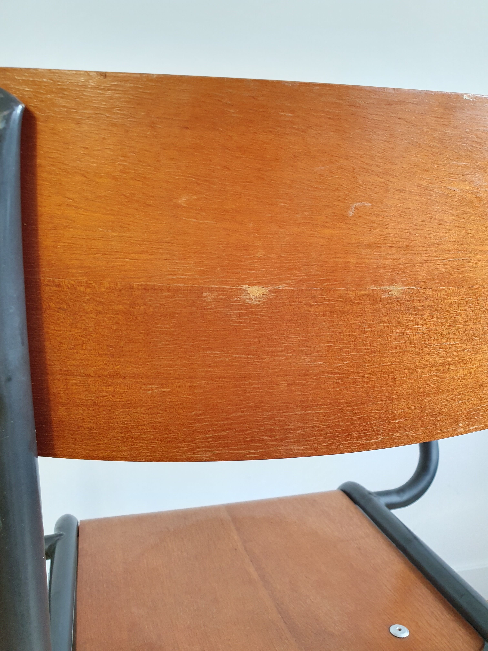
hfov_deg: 53.1
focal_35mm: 26
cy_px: 326
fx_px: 489
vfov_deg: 67.3
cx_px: 244
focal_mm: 4.32
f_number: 2.4
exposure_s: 1/100
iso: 320
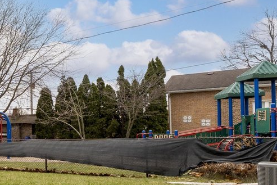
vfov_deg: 29.0
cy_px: 127
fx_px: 354
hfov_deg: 28.1
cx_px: -140
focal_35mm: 46
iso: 200
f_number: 9
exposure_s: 1/60
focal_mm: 14
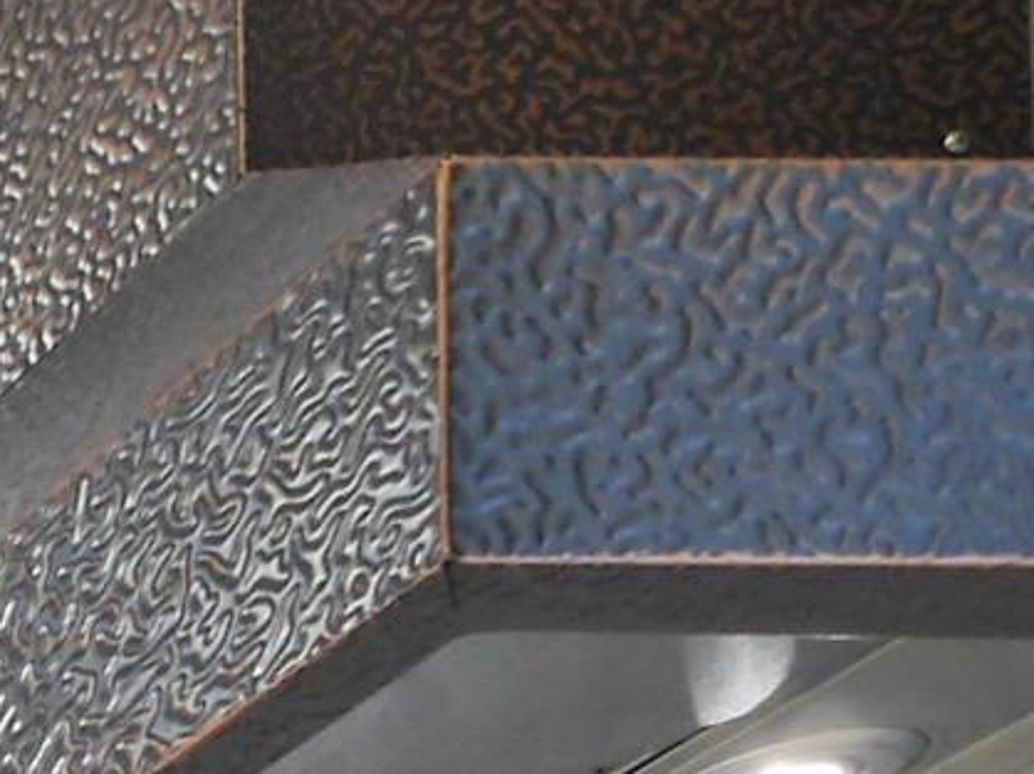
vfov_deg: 9.6
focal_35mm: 103
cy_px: 2562
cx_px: -2390
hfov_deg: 10.2
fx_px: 3075
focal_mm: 7
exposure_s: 1/13
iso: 400
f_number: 4
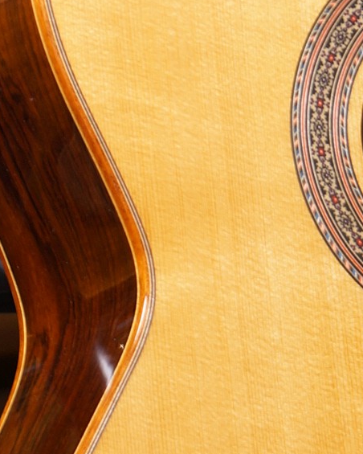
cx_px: 466
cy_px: 331
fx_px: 6406
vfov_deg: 4.1
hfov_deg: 3.2
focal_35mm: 477
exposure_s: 1/13
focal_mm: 70
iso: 100
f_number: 5
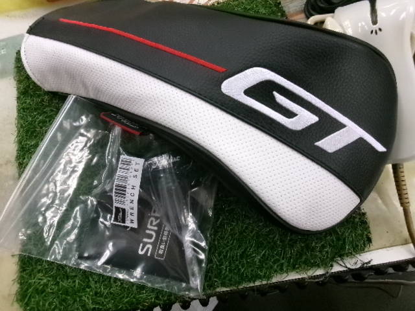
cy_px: 156
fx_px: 336
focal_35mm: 28
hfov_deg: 63.4
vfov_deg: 49.7
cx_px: 208
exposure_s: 1/80
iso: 800
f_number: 3.9
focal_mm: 5.1
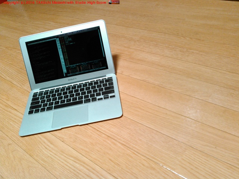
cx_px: 120
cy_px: 90
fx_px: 207
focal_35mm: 30
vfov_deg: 46.8
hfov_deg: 60.0
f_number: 2.4
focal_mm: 4
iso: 400
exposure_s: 1/15
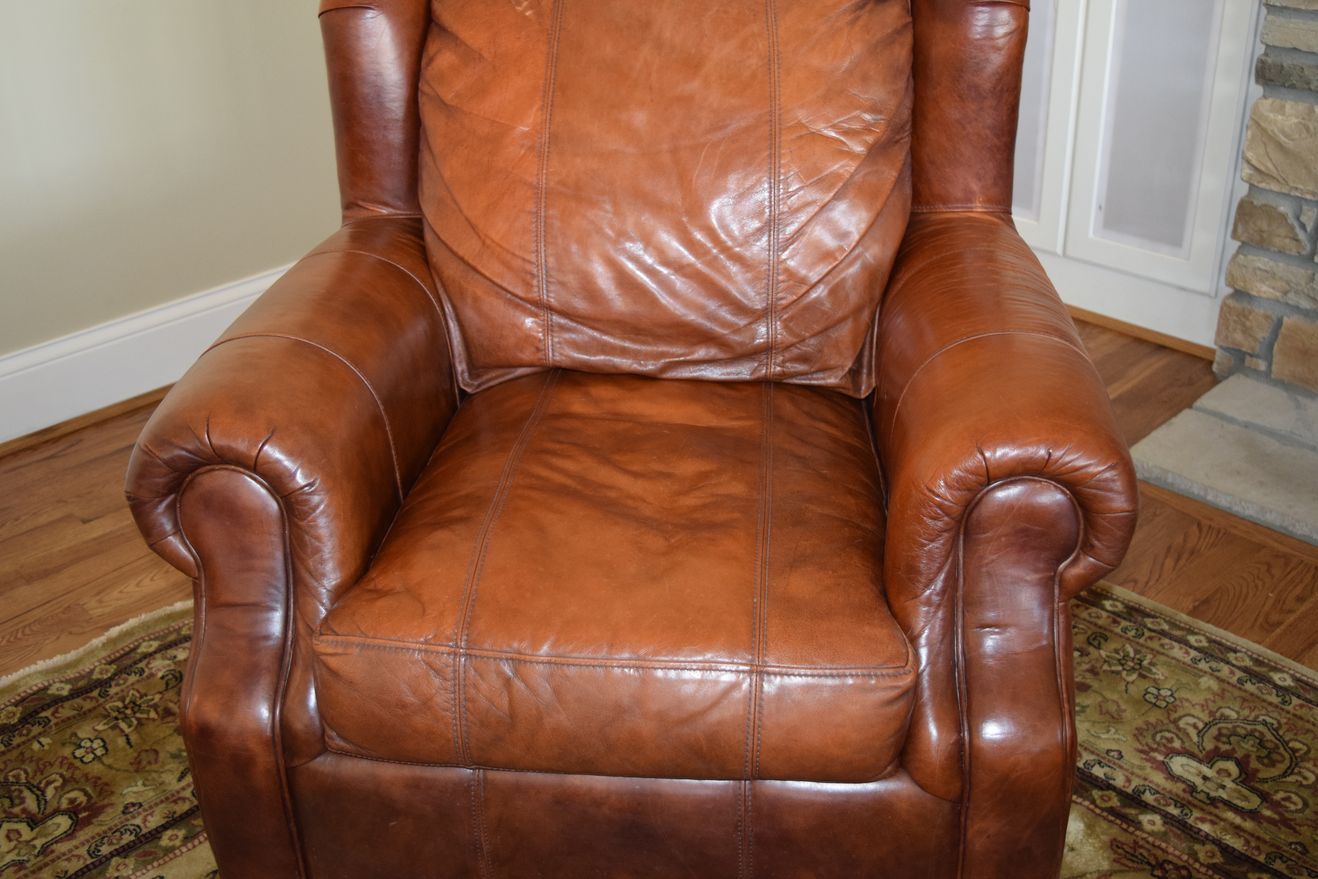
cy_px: 440
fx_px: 1318
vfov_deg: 36.9
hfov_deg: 53.1
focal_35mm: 36
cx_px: 659
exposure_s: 1/30
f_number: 4
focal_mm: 24
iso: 1250
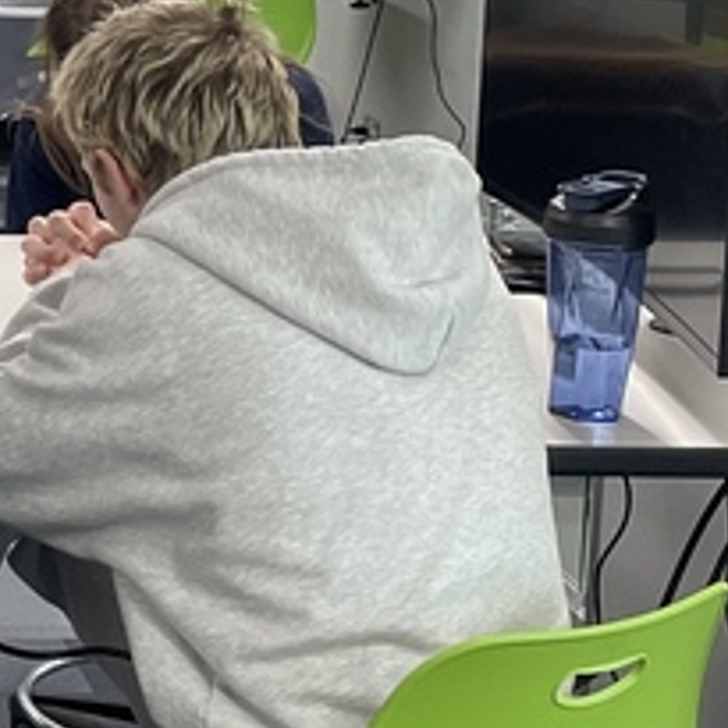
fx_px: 2736
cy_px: 103
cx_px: -543
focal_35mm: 115
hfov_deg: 13.7
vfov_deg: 15.0
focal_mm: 4.2
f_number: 1.6
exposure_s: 1/100
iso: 100
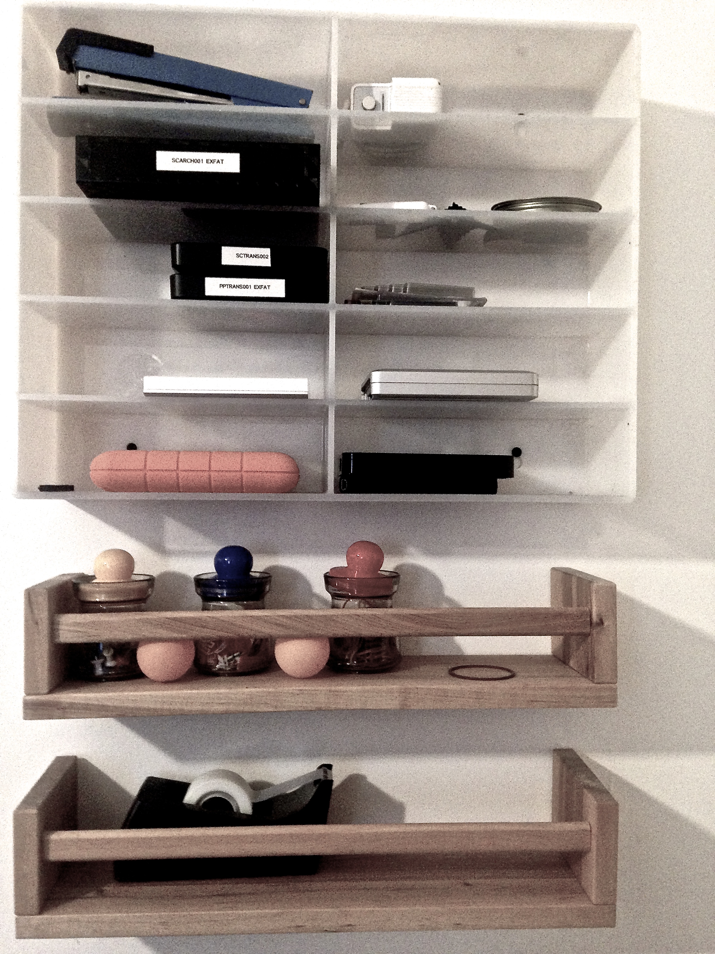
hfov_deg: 42.9
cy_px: 477
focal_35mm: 33
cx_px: 358
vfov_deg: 55.4
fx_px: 909
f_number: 2.4
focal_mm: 4.12
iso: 640
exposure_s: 1/15
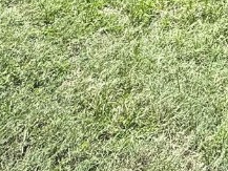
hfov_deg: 22.6
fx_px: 435
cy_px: -192
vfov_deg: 16.0
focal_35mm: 66
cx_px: 362
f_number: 2.2
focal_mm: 2.22
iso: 50
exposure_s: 1/1368
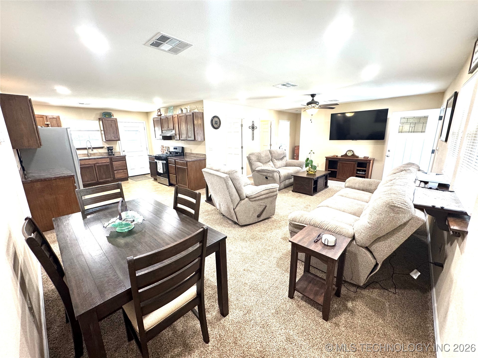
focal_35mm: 14
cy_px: 179
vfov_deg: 85.7
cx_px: 239
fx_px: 193
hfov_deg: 102.1
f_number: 2.2
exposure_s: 1/60
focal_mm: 2.22
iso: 200
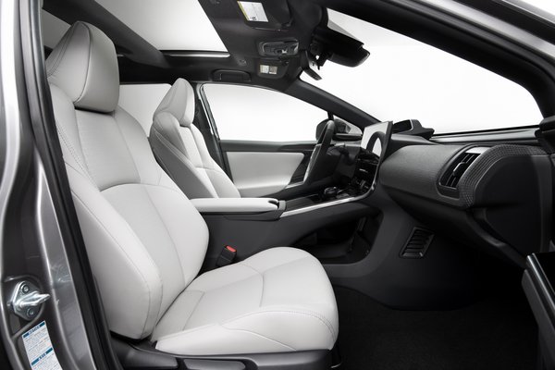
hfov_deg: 81.2
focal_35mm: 21
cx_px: 278
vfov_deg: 59.5
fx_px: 324
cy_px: 185
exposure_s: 6
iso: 200
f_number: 11
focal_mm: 21
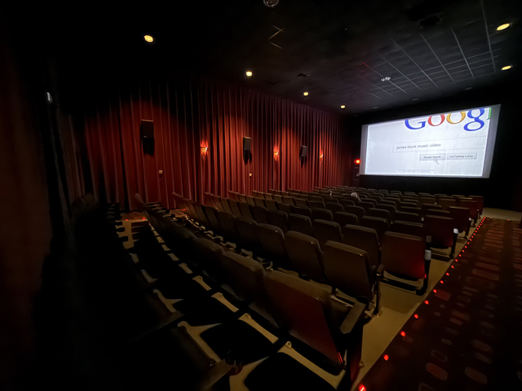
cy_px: 196
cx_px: 261
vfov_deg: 85.7
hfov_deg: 102.1
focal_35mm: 14
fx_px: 211
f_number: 2.2
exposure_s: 1/4
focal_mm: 2.22
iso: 5000
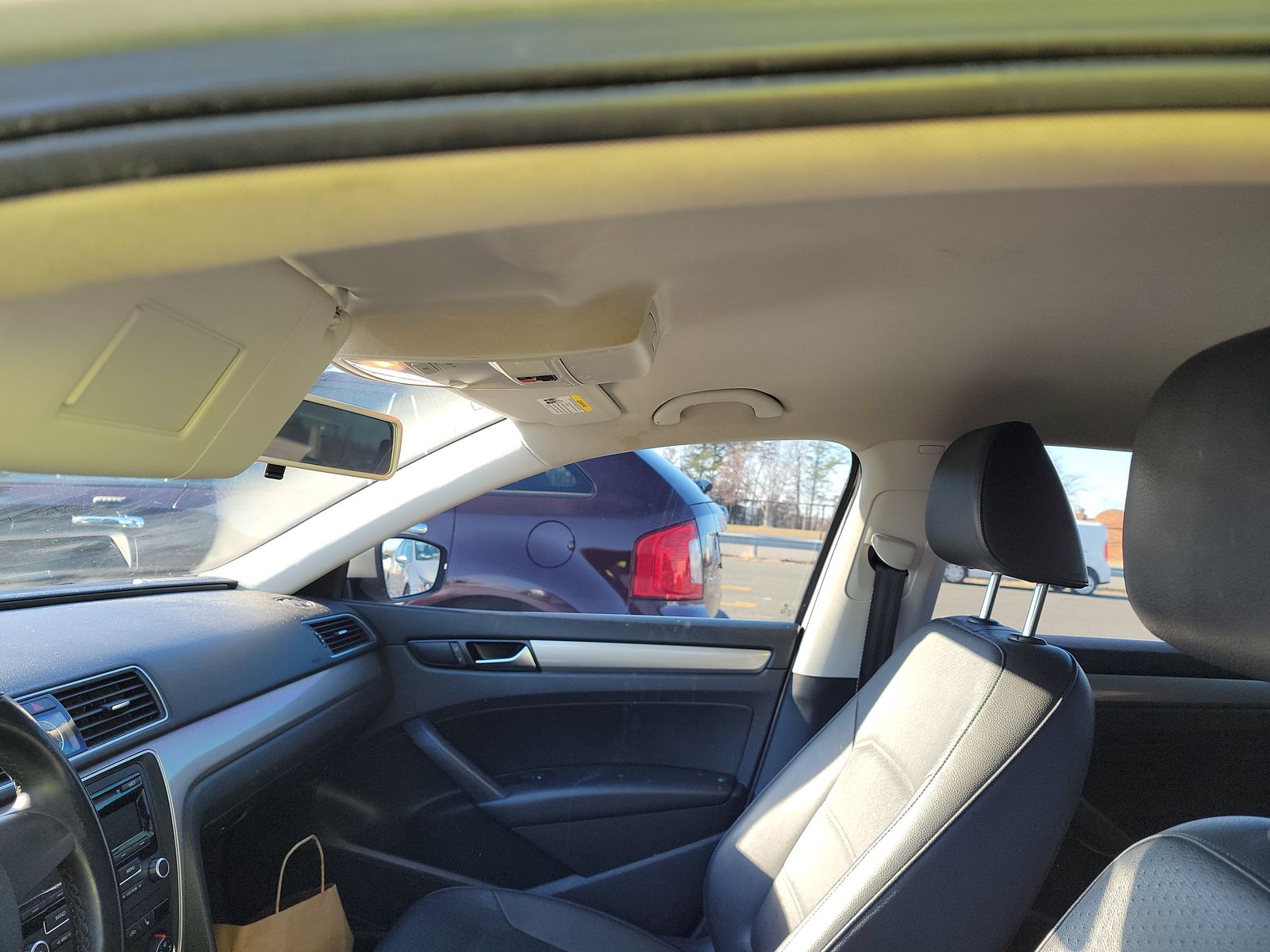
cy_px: 476
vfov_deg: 56.8
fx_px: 881
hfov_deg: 71.6
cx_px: 635
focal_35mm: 24
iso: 95
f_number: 1.8
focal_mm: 6.7
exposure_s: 1/119
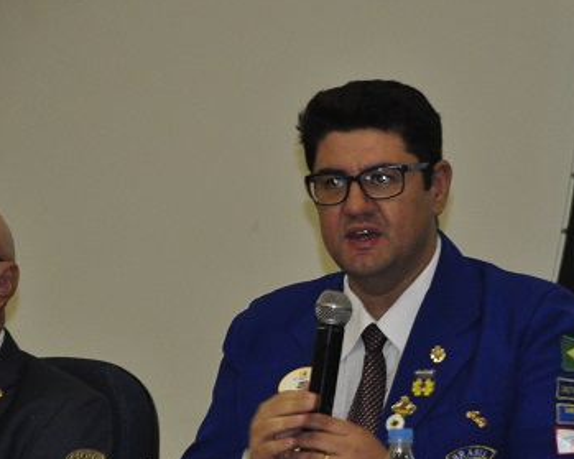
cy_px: 319
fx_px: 4603
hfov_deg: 7.1
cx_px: 357
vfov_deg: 5.7
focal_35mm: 271
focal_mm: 112
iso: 2000
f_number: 5.6
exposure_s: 1/50
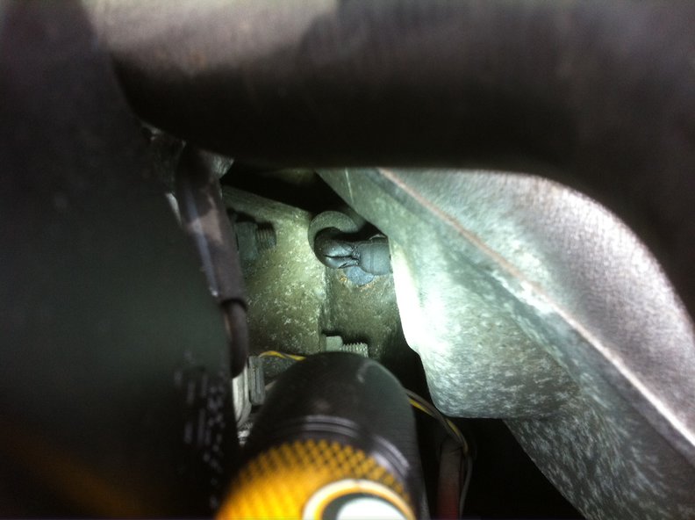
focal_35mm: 35
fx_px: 702
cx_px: 348
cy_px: 260
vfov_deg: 40.6
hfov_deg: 52.7
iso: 160
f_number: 2.8
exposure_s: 1/15
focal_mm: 3.85
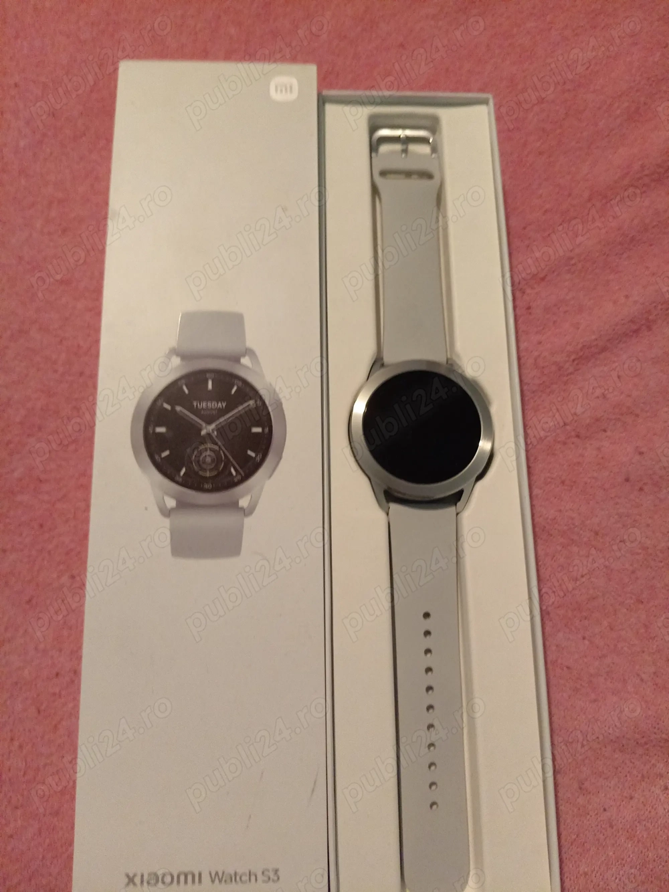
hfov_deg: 53.0
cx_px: 334
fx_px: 670
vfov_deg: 67.3
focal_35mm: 26
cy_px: 446
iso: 807
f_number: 1.8
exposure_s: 1/25
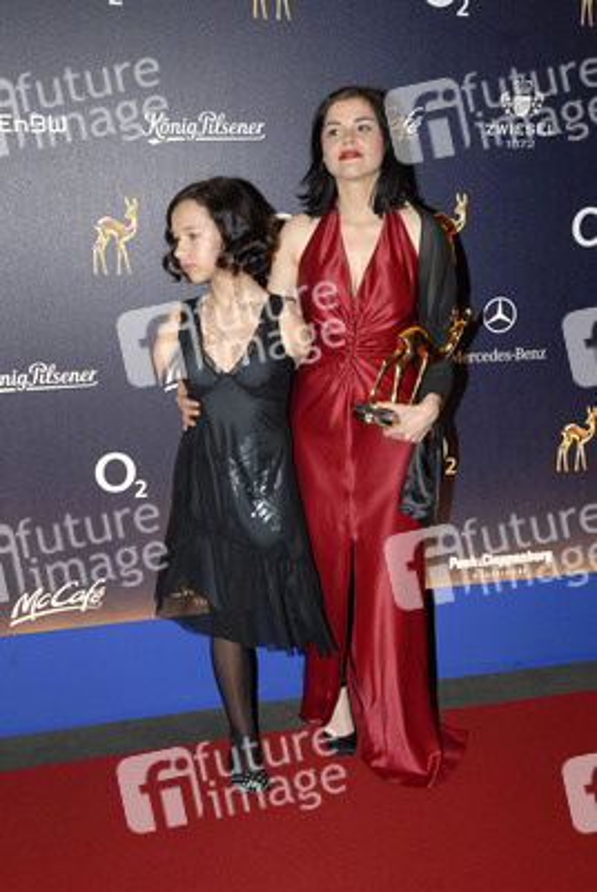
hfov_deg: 32.0
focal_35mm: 42
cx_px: 298
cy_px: 446
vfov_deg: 46.3
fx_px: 1041
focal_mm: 28
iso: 500
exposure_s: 1/100
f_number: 5.6
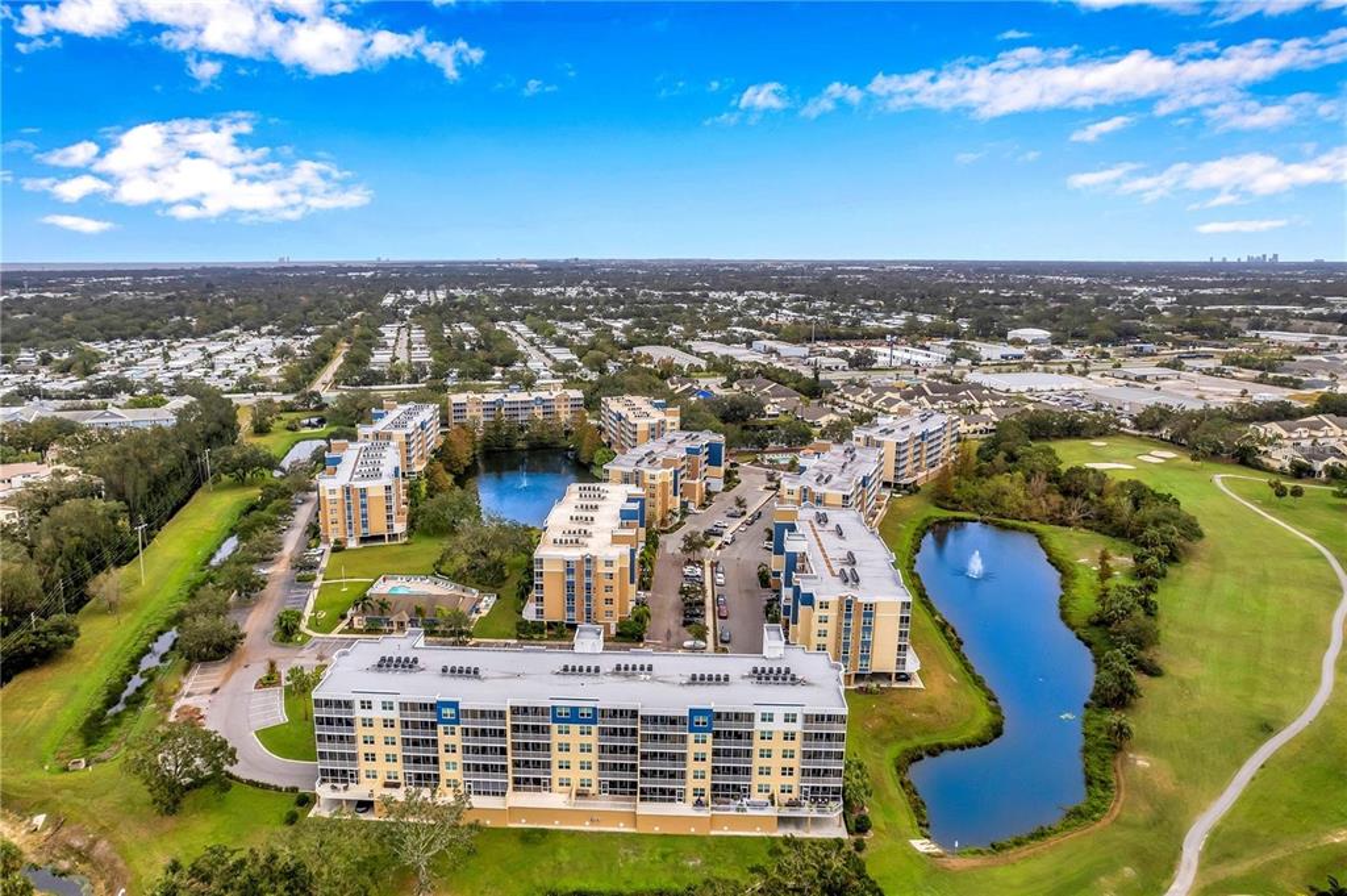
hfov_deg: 78.6
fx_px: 822
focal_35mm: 22
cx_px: 674
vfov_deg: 57.1
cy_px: 448
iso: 110
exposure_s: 1/200
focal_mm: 8.38
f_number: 2.8
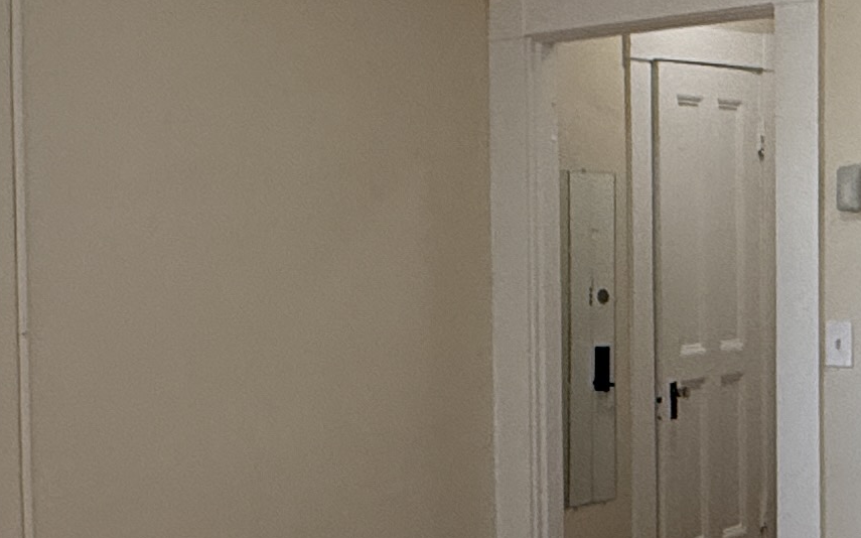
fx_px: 1642
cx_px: 453
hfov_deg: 29.4
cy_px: 343
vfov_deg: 18.6
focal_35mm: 70
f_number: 2.2
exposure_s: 1/120
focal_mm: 2.22
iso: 250
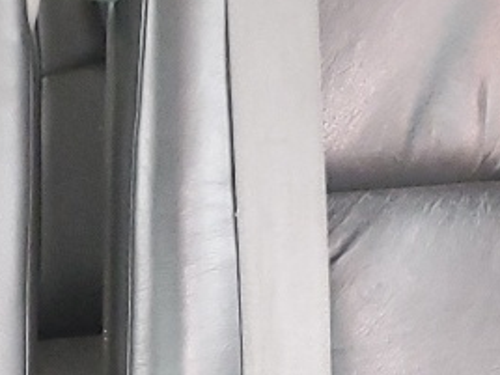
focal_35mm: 155
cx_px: -101
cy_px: 718
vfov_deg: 9.1
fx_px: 2239
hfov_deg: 12.4
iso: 206
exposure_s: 1/60.2
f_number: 1.5
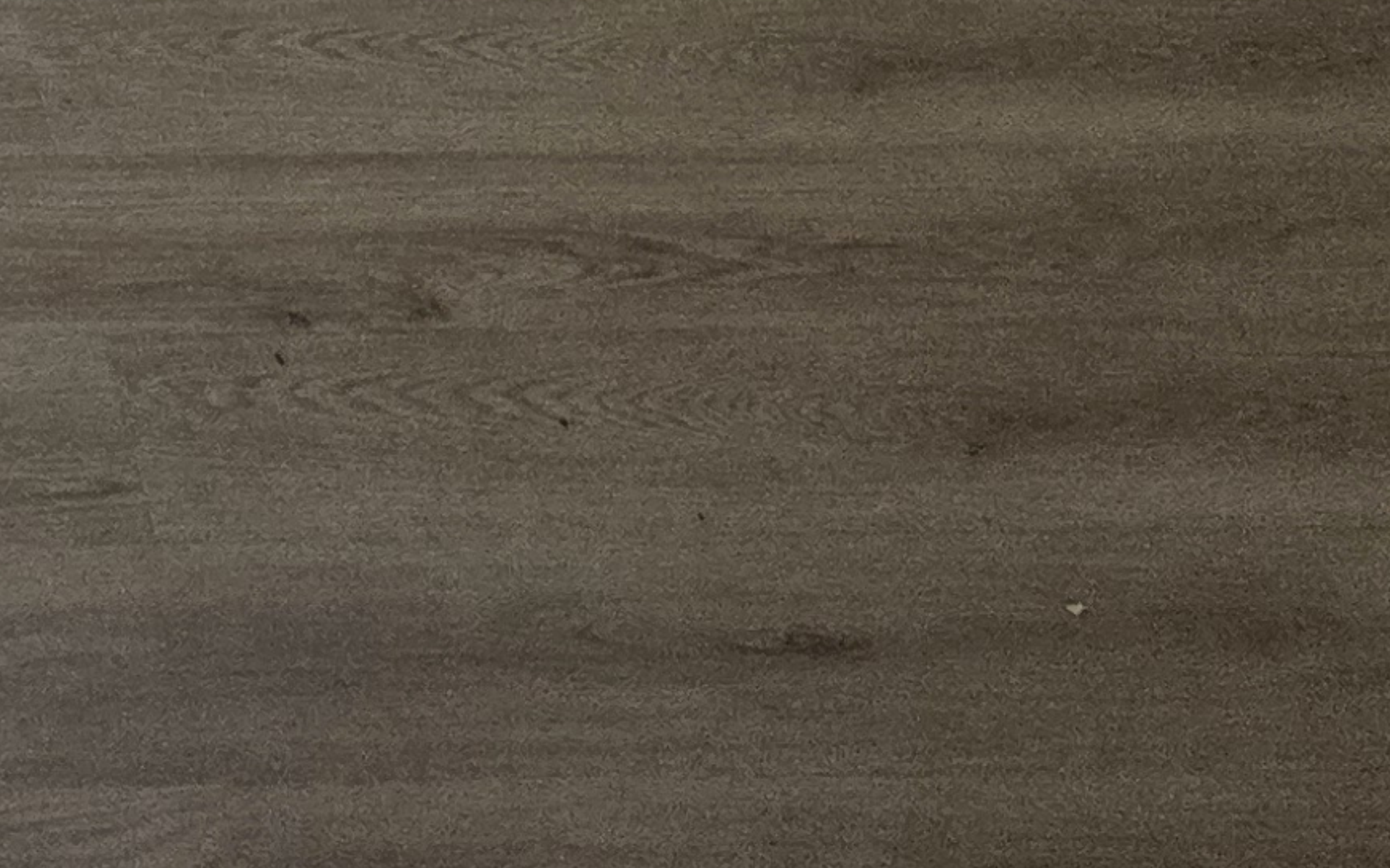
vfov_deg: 10.3
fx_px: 4242
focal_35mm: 112
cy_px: -1154
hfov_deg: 17.1
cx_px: -598
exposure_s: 1/120
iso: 250
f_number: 1.8
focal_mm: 5.4
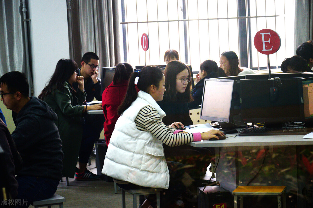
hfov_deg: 20.6
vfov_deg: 13.8
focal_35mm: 99
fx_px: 860
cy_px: 104
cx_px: 156
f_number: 5.3
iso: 800
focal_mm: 66
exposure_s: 1/60
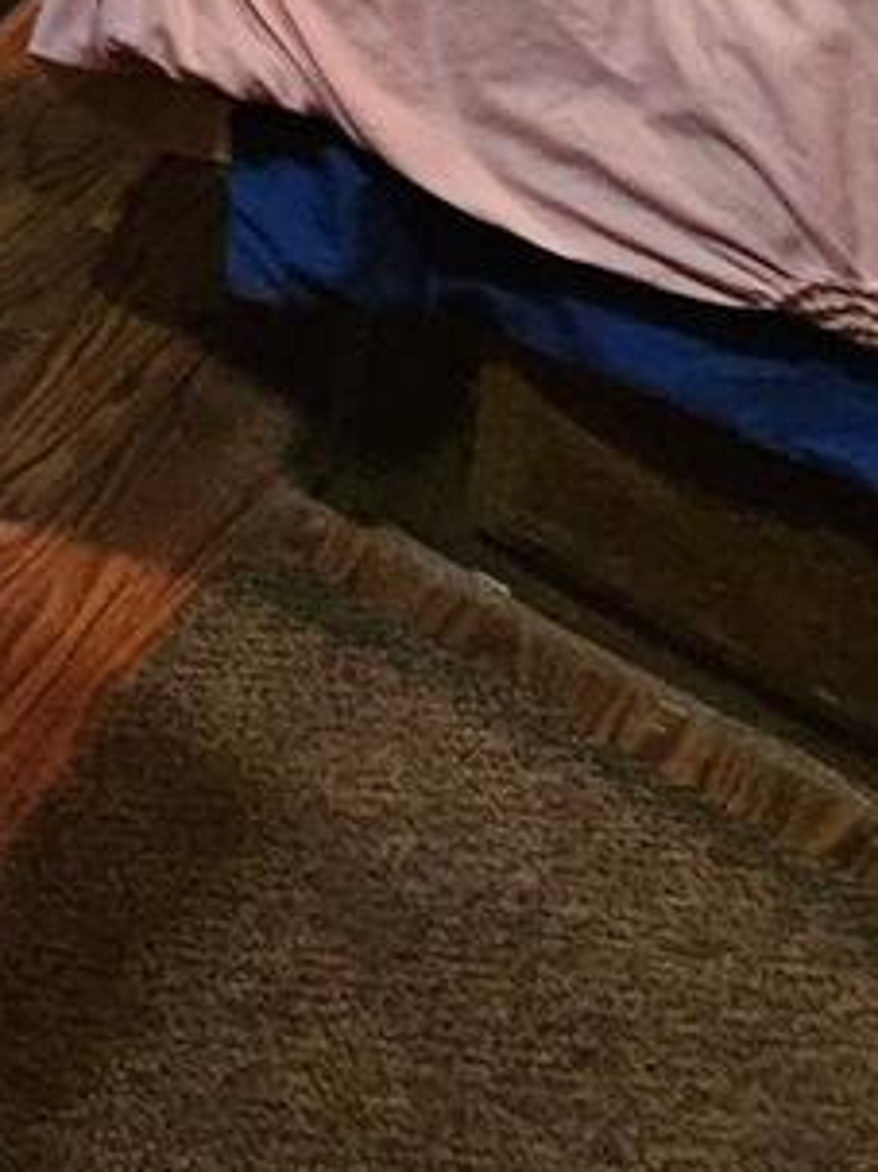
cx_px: -1098
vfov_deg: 19.8
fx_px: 2234
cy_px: -1037
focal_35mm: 66
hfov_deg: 15.3
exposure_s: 1/30
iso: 500
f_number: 2.2
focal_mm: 2.2
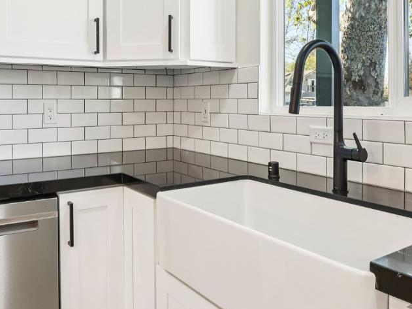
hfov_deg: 56.7
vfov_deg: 43.4
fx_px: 381
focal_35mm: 32
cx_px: 183
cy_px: 96
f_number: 8
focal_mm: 14
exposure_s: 1/50
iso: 640
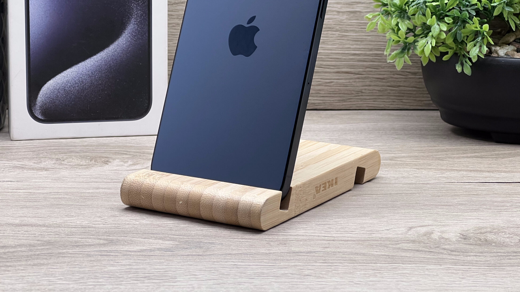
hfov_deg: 22.0
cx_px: 230
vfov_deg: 12.4
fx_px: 1337
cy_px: 77
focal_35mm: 97
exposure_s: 1/100
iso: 100
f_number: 2.8
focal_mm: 9
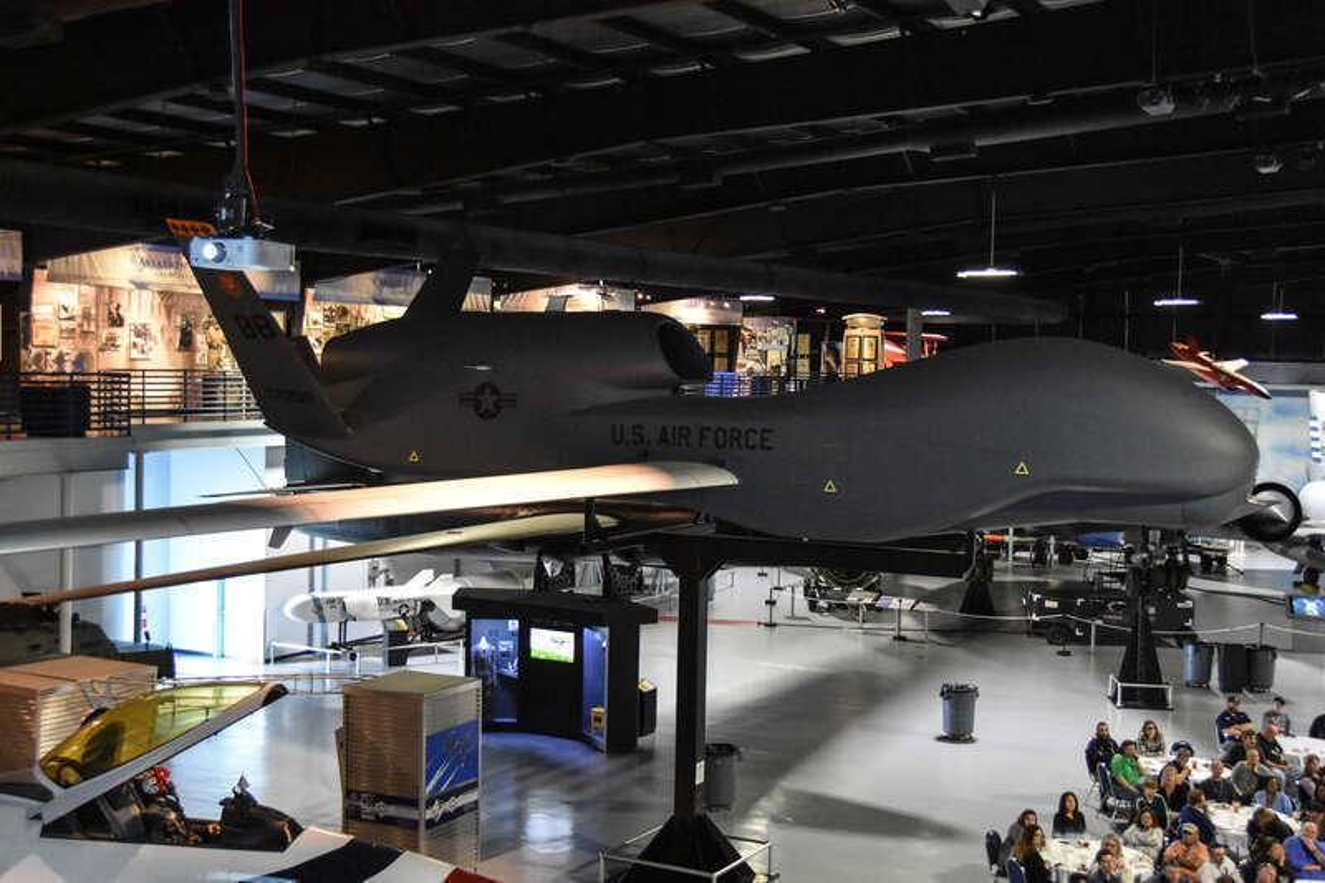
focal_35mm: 46
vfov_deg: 28.9
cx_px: 662
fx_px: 1711
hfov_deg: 42.3
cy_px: 442
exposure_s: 1/60
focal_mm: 31
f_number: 4
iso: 6400
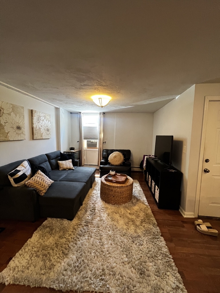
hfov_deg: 89.9
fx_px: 110
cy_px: 146
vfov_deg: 106.2
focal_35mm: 13
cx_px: 110
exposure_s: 1/60
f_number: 1.8
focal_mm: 1.57
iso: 200
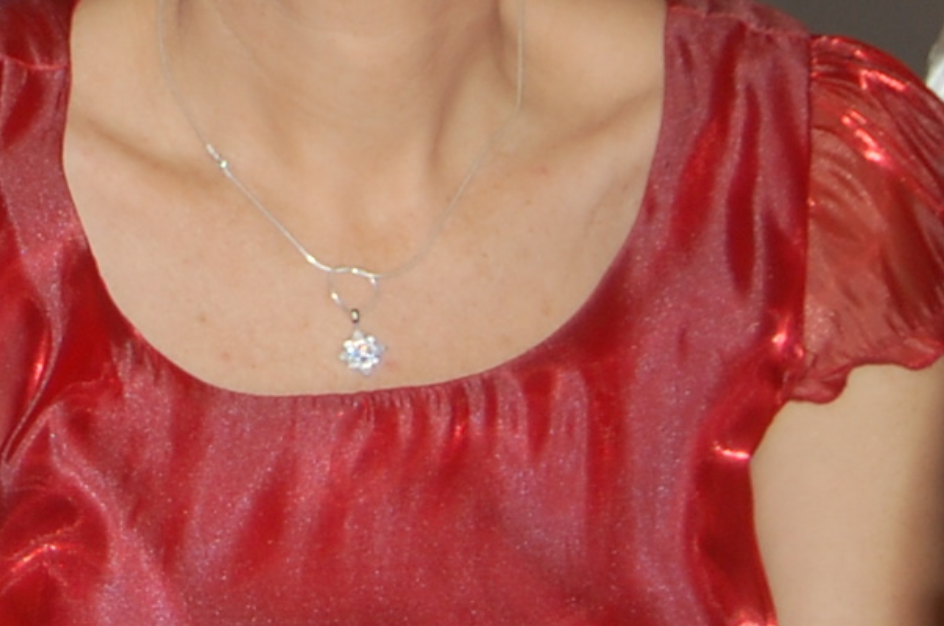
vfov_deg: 6.8
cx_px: -621
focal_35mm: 197
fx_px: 5153
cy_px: -458
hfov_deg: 10.0
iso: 400
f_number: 4.8
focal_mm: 35
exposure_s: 1/60
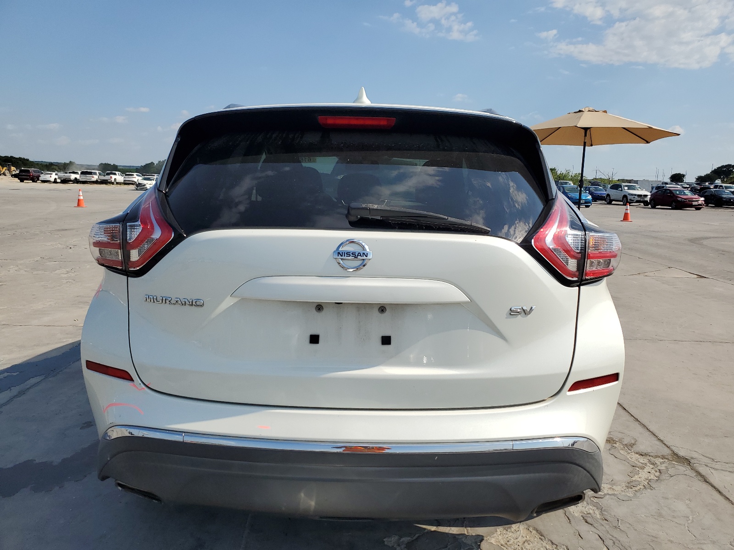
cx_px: 367
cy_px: 275
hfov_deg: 67.3
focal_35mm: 26
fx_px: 551
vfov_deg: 53.1
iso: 50
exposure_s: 1/5000
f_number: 1.5
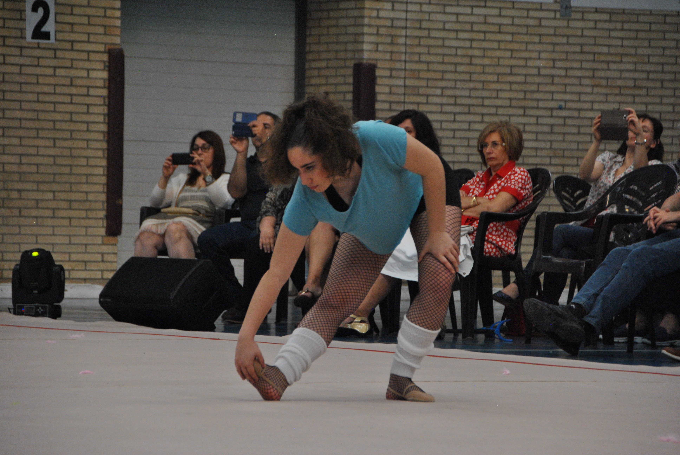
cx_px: 340
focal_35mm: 210
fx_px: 3971
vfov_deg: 6.6
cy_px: 228
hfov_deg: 9.8
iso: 800
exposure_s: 1/160
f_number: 6
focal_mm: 140
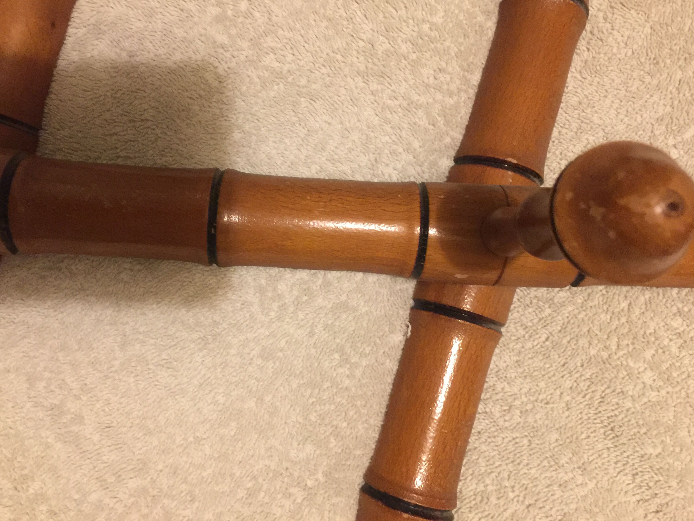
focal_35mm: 30
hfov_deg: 60.0
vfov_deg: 46.8
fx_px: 601
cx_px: 342
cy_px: 252
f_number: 2.2
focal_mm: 4.15
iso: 160
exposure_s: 1/8
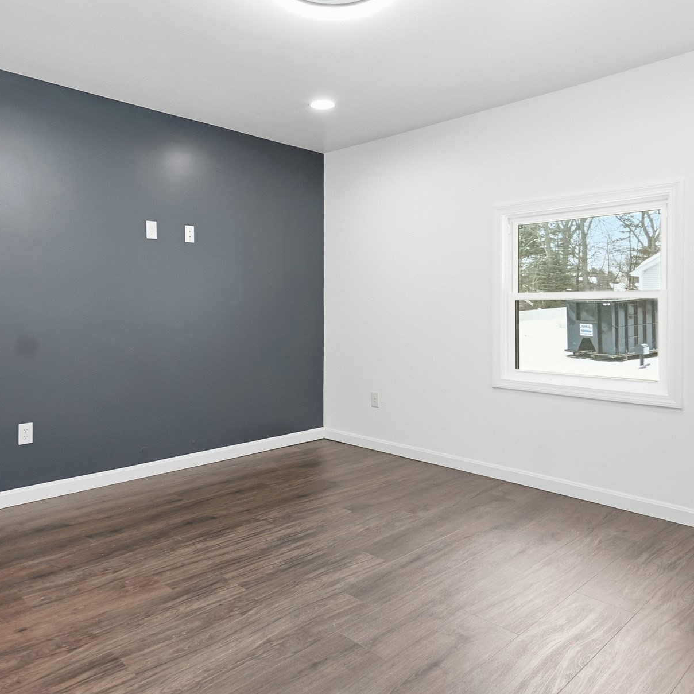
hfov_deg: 65.2
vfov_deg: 65.4
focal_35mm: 24
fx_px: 538
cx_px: 290
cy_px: 306
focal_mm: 11
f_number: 7.1
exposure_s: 1/160
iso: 800
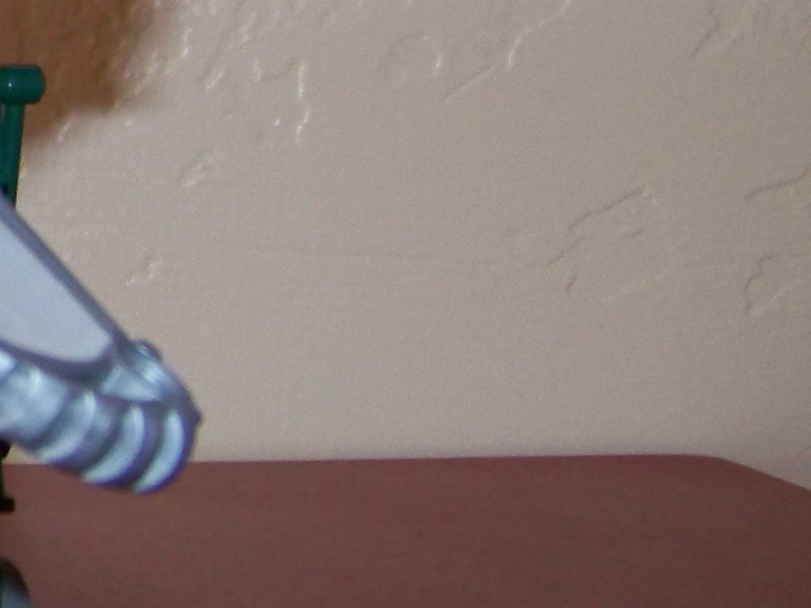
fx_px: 2765
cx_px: -457
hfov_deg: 15.3
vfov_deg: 12.4
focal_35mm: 118
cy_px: 18
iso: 200
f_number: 2.8
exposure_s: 1/30
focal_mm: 5.85
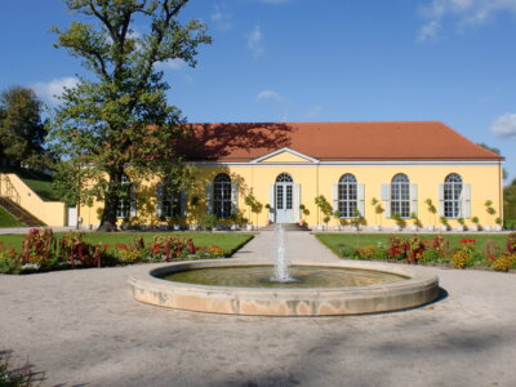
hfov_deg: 52.6
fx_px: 522
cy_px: 194
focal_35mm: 35
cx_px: 258
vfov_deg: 40.7
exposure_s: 1/400
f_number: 5.6
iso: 64
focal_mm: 6.3
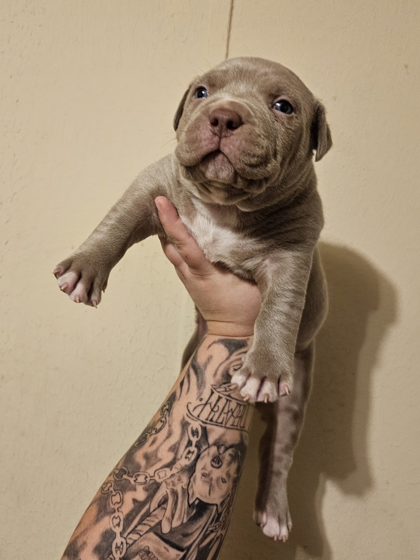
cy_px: 280
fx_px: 372
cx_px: 210
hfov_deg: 58.9
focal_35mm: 23
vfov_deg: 73.9
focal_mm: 6.3
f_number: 1.7
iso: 500
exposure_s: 1/40
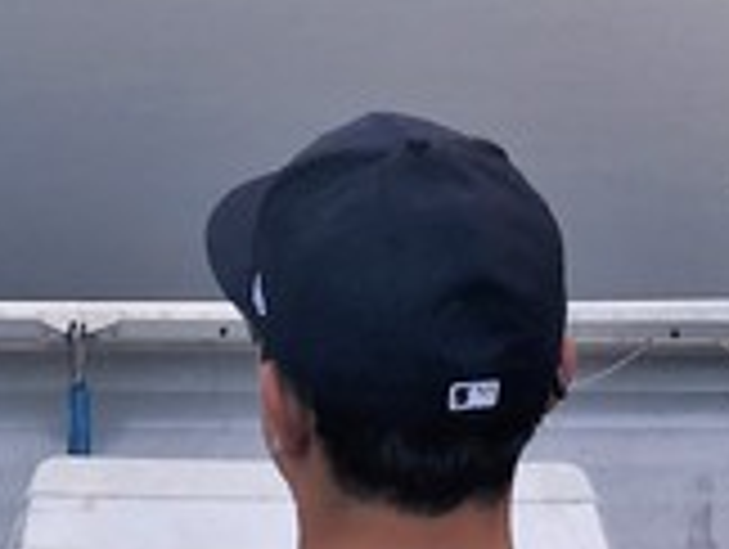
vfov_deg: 9.8
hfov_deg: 13.8
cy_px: -472
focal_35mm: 143
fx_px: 3016
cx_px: 324
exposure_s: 1/120
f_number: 2.2
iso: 40
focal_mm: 4.15
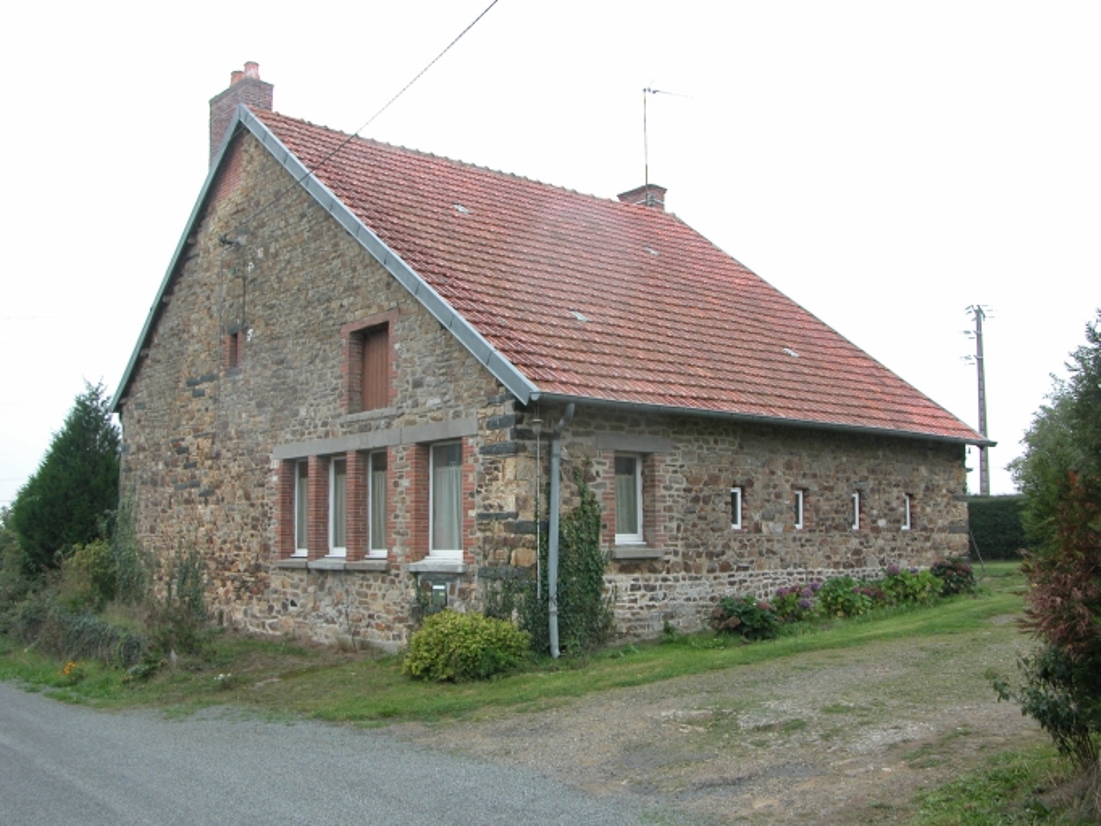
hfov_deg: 52.6
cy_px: 413
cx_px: 550
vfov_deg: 40.7
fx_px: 1114
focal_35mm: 35
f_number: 3.5
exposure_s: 1/90.3
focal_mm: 8.9
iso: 100
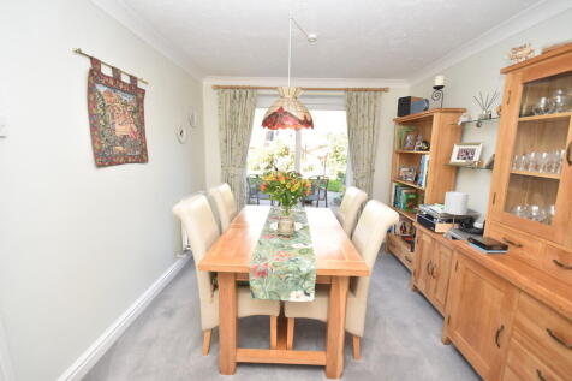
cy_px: 190
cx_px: 286
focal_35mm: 15
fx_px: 238
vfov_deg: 77.3
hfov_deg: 100.4
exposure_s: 1/200
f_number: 5
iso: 720
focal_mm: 10
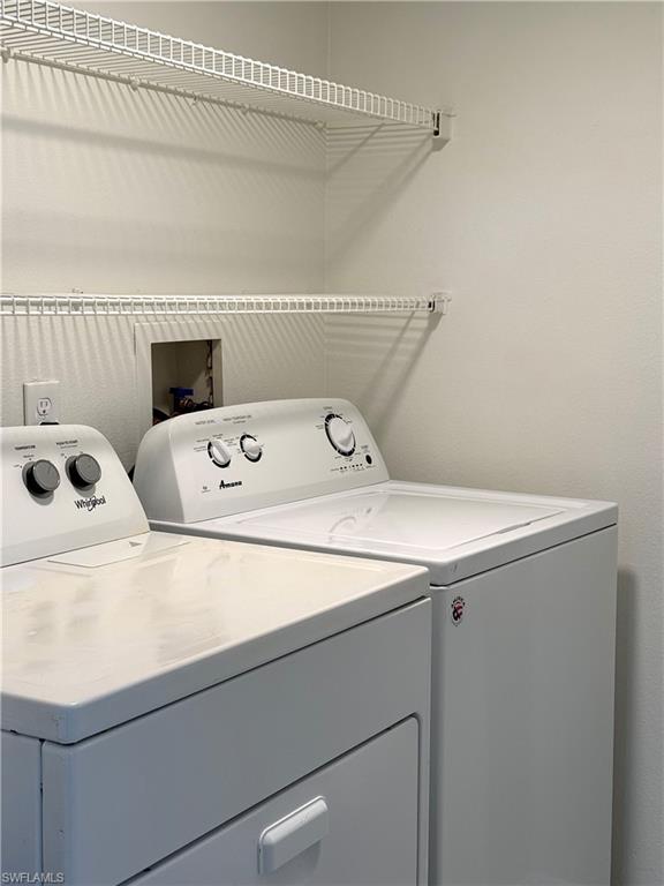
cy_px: 443
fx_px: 1228
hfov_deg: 30.3
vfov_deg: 39.7
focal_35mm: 48
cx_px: 332
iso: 50
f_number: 1.78
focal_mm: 6.76
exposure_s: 1/60
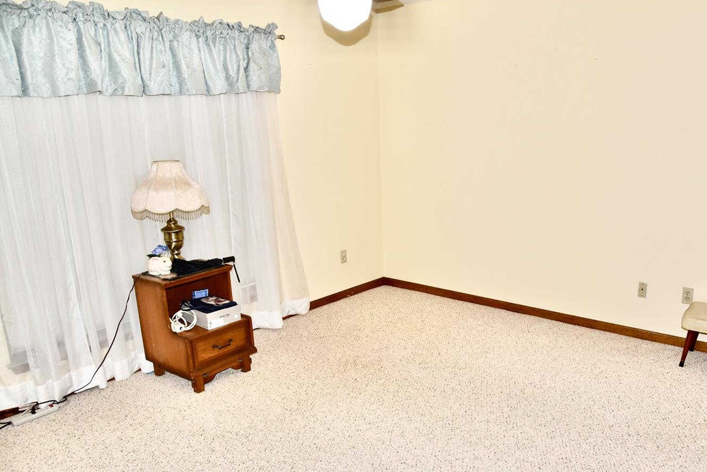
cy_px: 272
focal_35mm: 29
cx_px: 426
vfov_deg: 44.8
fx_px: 570
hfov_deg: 63.1
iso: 1250
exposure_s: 1/60
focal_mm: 24
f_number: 5.6
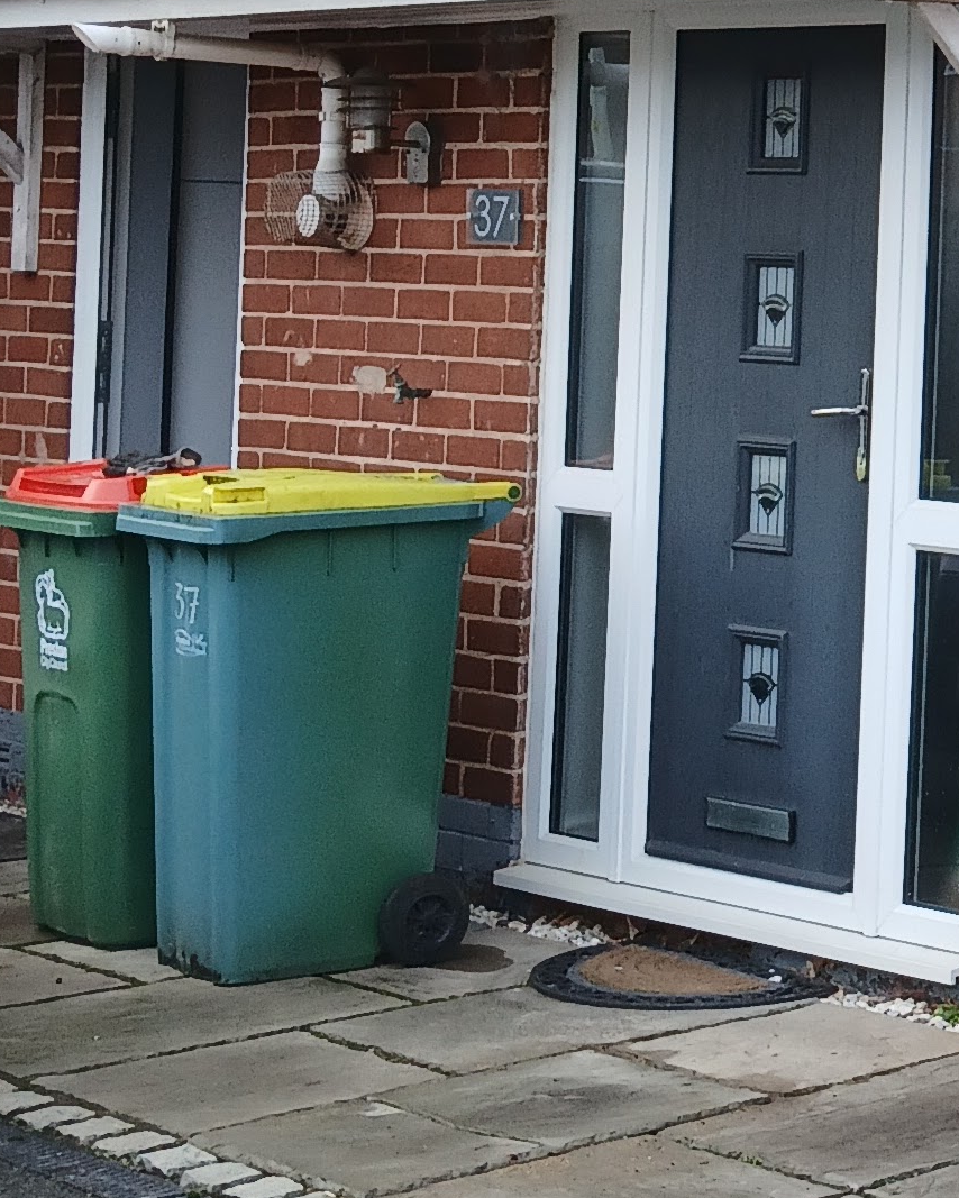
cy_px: 161
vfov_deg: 19.5
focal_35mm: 97
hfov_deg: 14.4
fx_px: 3440
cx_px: 1614
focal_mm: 3.98
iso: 32
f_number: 1.8
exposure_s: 1/100
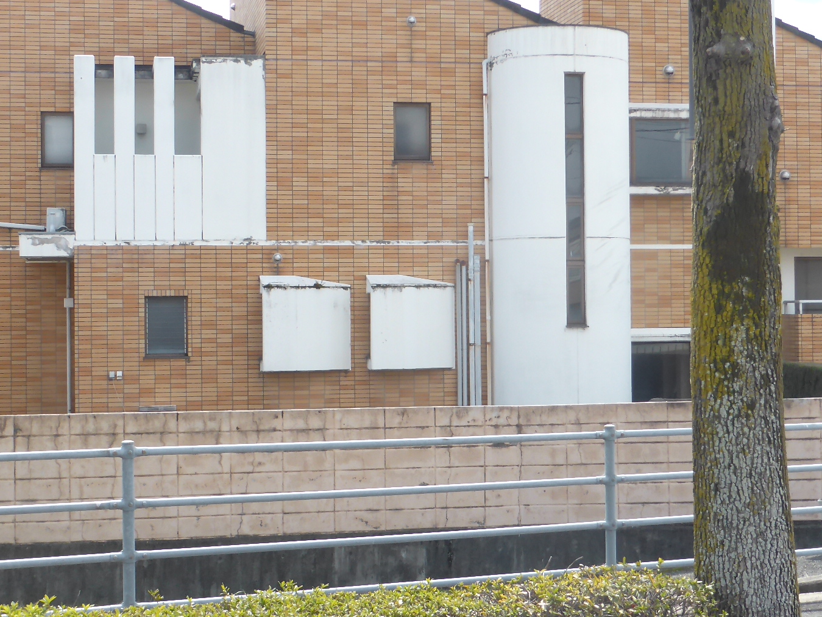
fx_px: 1757
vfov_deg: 19.9
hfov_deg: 26.3
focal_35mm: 74
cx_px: 477
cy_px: 268
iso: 100
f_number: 3.9
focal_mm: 6.9
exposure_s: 1/400
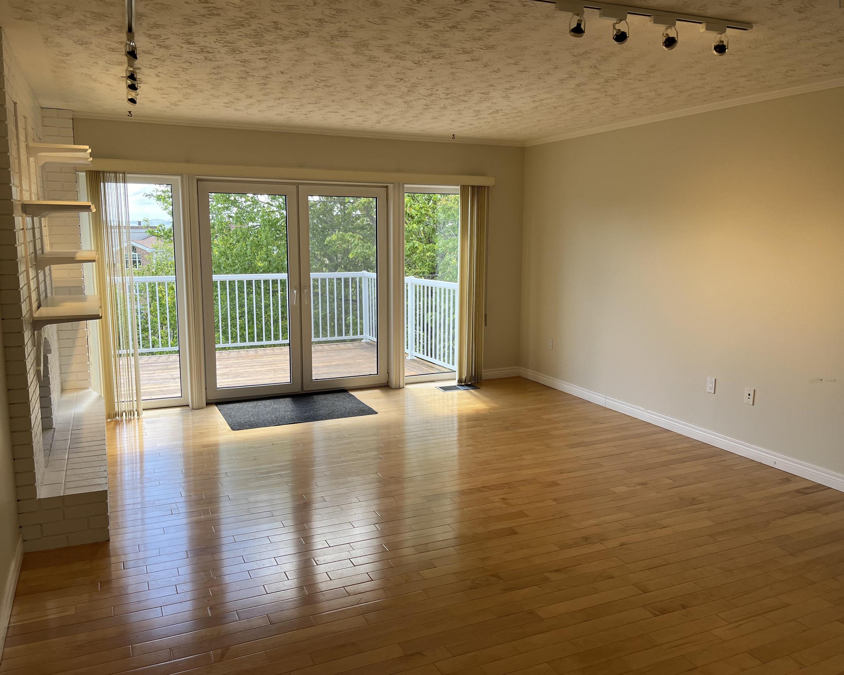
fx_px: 699
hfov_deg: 62.2
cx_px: 425
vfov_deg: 51.5
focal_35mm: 28
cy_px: 336
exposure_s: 1/388
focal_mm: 5.1
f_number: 1.6
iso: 50
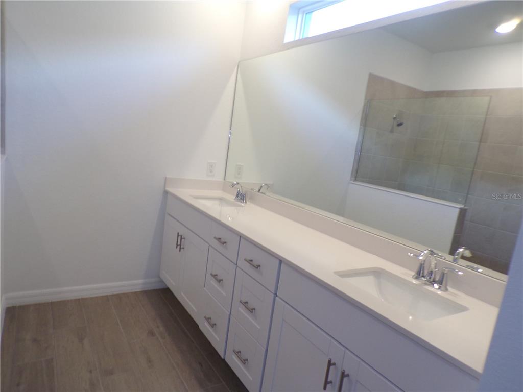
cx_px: 262
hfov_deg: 71.6
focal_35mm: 24
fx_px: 363
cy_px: 196
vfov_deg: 56.8
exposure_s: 1/34
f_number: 3
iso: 164
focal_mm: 4.3
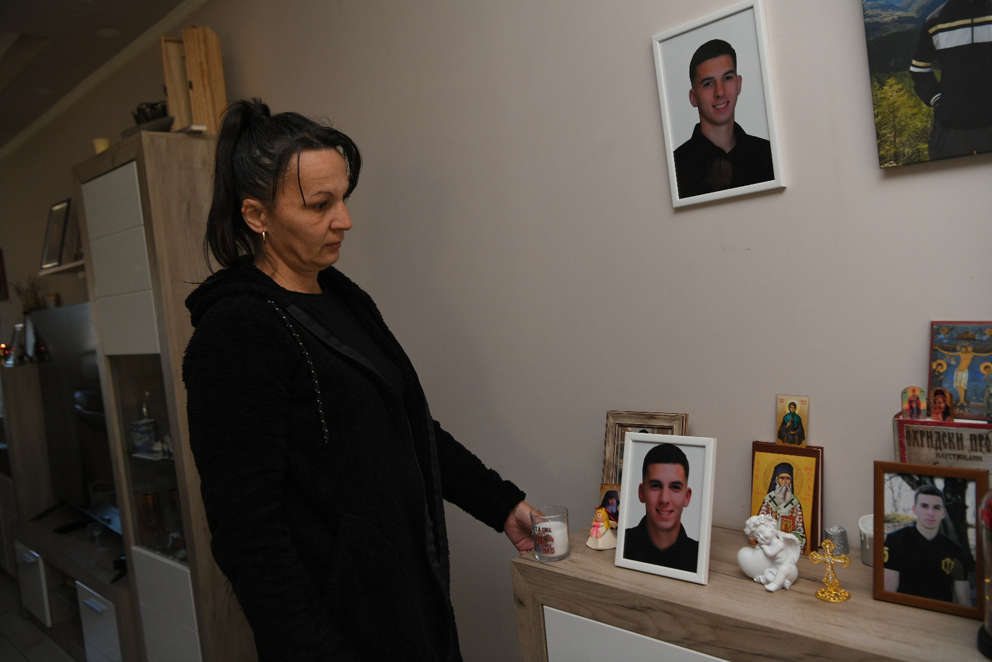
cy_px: 331
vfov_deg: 42.3
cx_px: 496
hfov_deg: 60.3
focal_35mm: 31
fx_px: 854
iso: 1250
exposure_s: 1/250
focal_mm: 31
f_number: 4
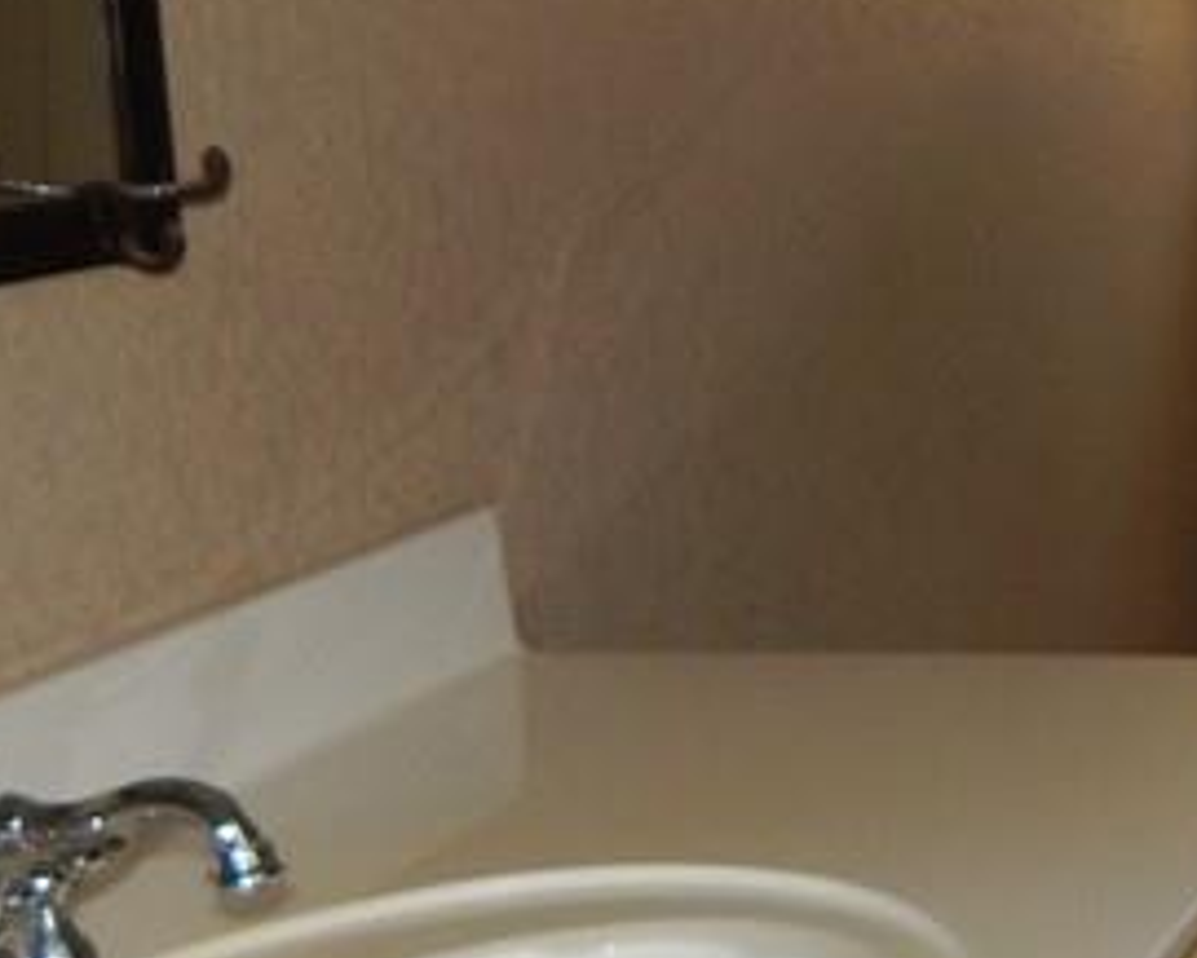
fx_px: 2871
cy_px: 534
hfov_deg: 20.5
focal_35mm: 81
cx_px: 1745
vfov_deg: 18.9
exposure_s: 1/30
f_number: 3
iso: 200
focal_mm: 4
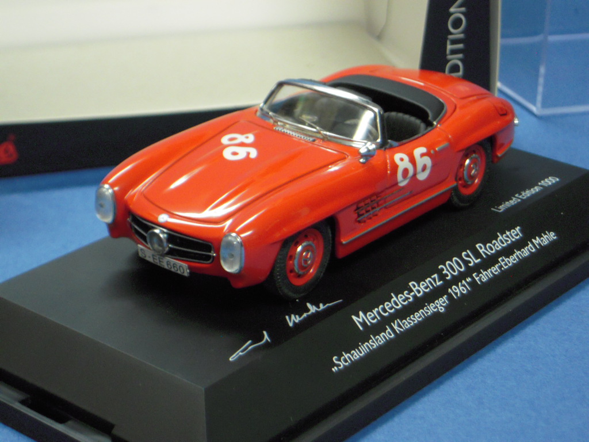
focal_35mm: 98
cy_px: 221
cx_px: 294
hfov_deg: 20.0
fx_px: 1667
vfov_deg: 15.1
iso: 640
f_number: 5.3
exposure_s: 1/25
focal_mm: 17.4
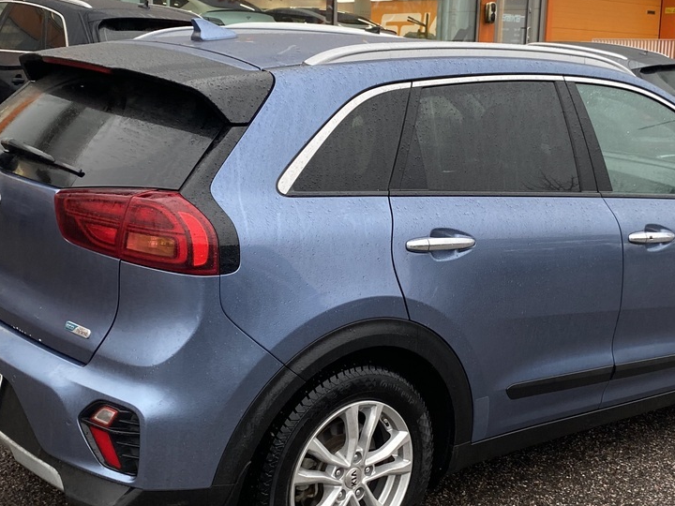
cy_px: 233
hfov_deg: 36.8
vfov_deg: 28.0
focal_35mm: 52
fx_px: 1014
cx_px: 354
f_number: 1.8
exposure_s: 1/121
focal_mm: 4.25
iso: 125
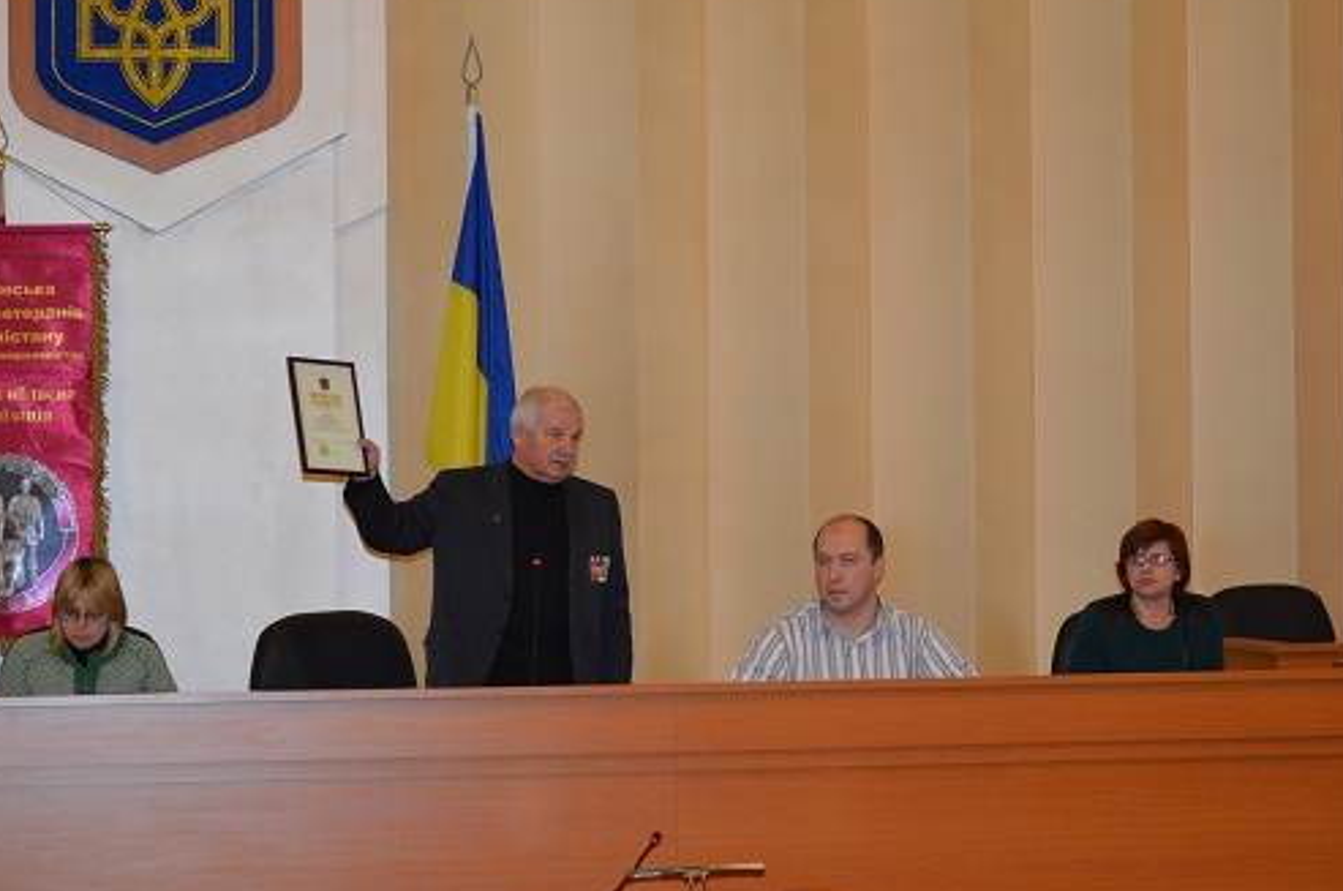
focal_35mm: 95
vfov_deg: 14.3
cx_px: 624
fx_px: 3538
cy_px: 458
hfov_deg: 21.5
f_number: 4.8
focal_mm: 52
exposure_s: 1/60
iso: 800
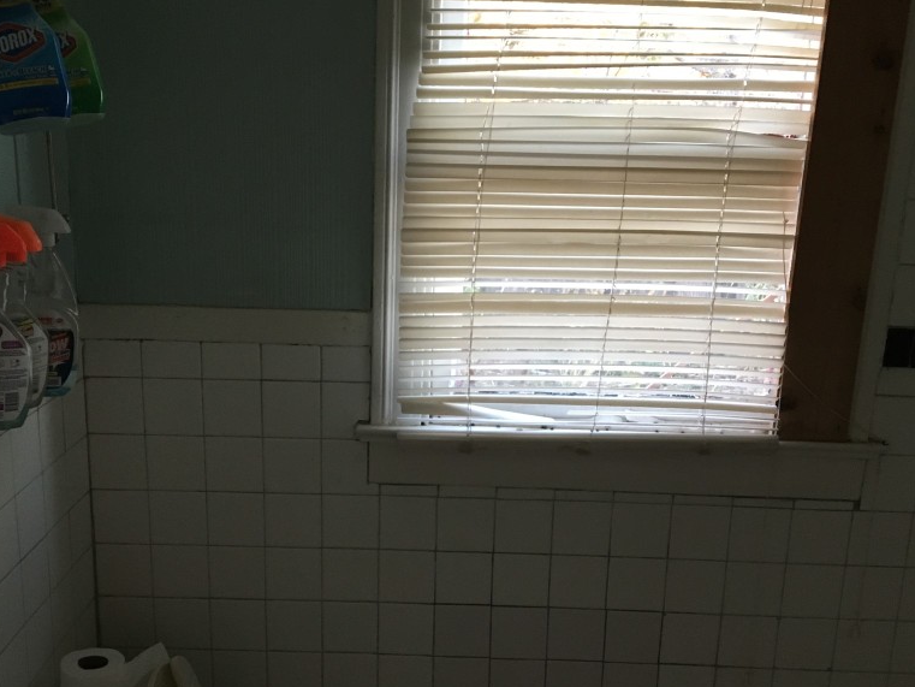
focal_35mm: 39
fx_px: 1031
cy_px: 404
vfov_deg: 36.7
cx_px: 417
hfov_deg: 47.8
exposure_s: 1/30
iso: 125
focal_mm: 4.15
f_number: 2.2
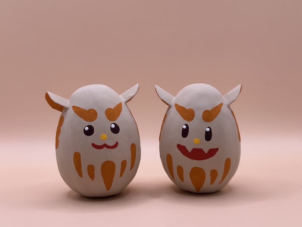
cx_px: 151
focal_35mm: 48
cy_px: 114
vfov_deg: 30.3
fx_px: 419
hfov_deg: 39.7
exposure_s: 1/274
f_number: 1.78
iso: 80
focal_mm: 6.86
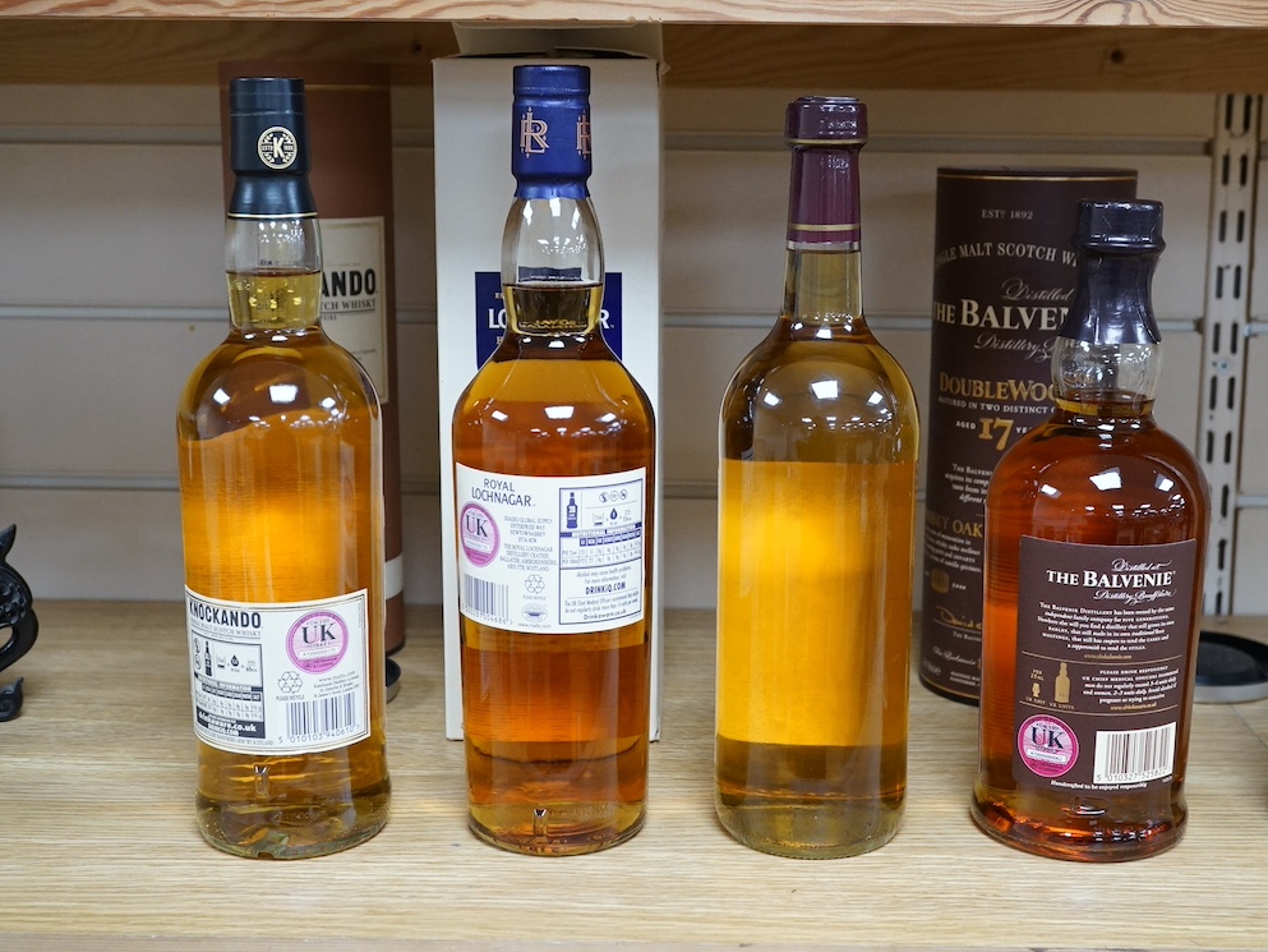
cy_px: 477
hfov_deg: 38.9
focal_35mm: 49
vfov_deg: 29.7
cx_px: 694
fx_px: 1795
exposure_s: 1/80
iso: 1600
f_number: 5
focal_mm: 30
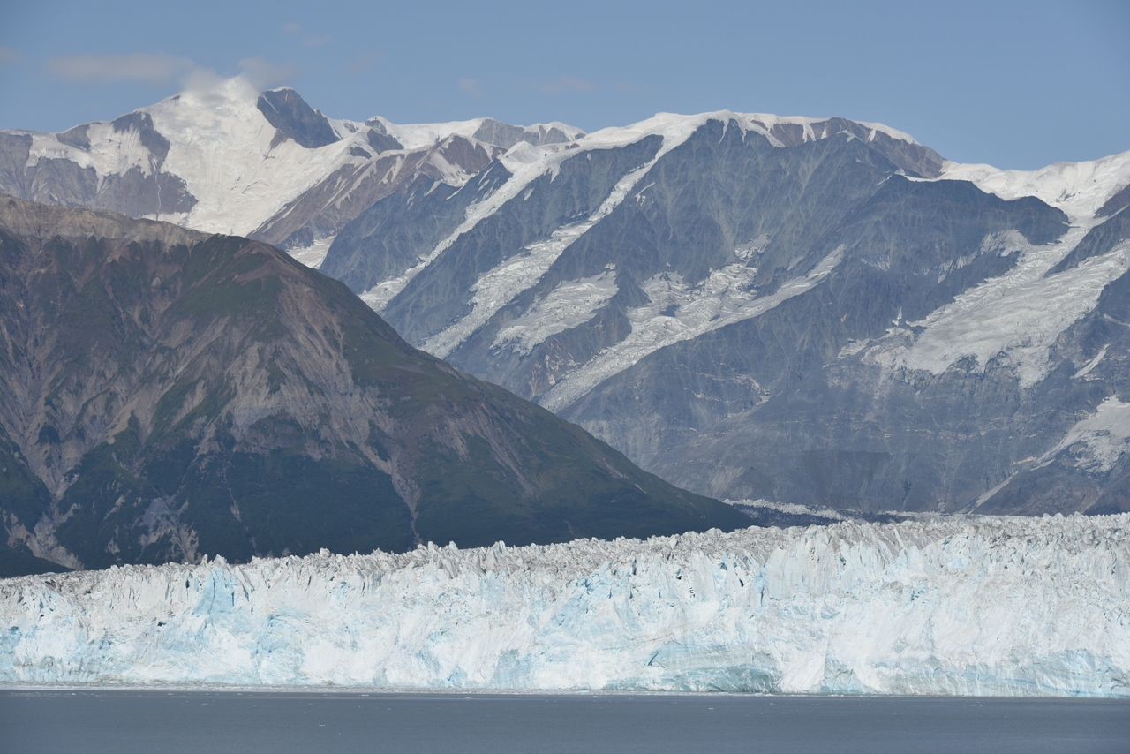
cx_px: 565
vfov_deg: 11.0
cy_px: 377
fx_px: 3924
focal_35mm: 125
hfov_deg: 16.4
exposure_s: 1/500
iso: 100
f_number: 11
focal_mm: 125
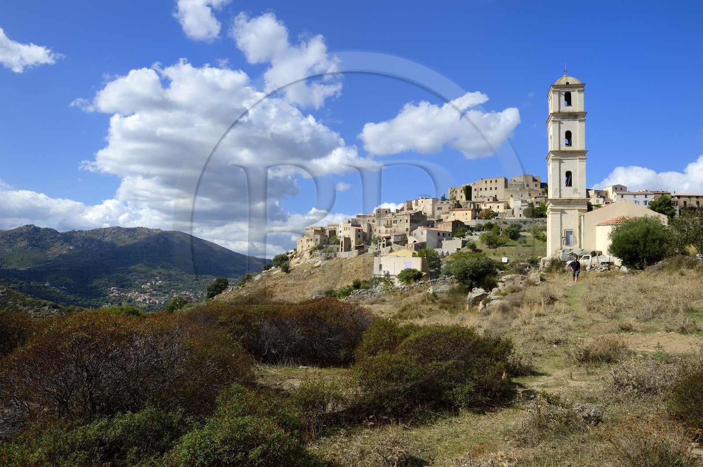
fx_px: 507
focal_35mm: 26
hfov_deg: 69.4
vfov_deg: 49.5
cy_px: 234
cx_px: 352
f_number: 13
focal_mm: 26
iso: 200
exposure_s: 1/250
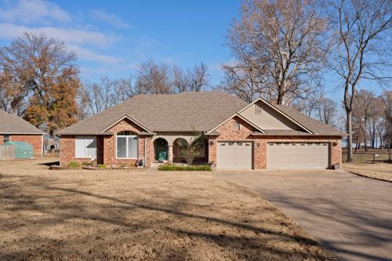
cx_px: 196
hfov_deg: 65.5
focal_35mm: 28
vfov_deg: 46.4
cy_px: 130
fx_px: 305
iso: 250
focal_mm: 28
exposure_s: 1/400
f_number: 8
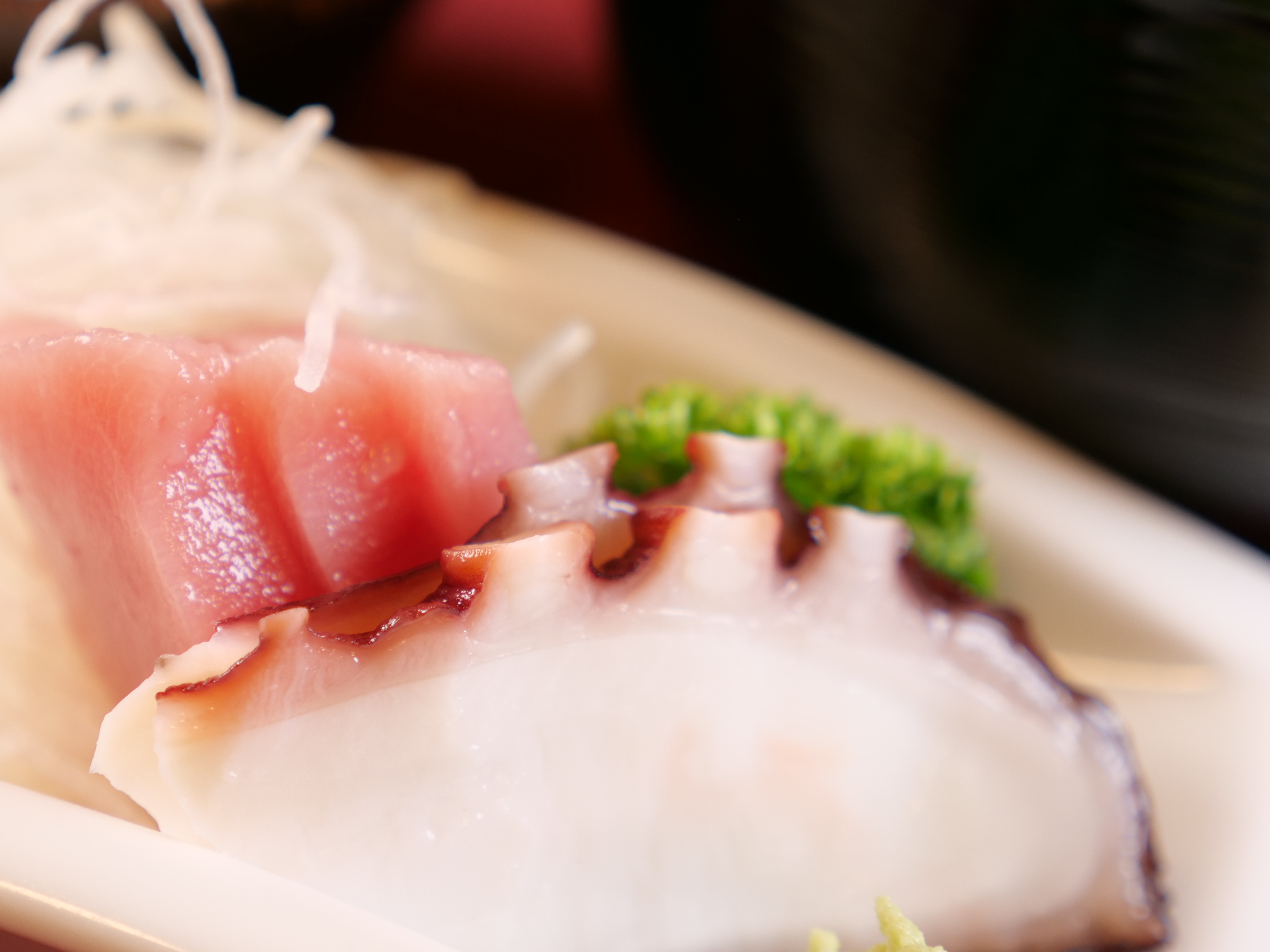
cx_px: 497
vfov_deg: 15.2
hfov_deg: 20.2
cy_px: 381
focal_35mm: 97
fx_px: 3559
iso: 200
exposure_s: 1/80
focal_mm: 33
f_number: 2.8
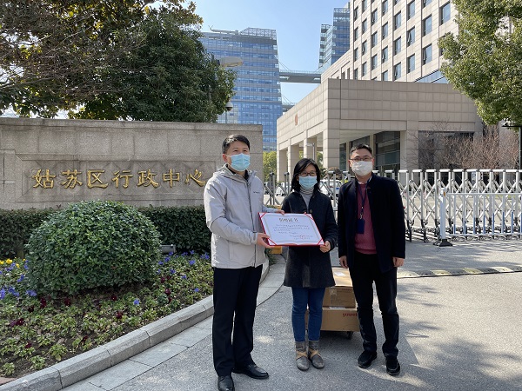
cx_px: 261
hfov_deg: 67.3
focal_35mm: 26
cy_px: 196
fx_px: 392
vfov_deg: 53.1
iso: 32
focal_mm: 4.2
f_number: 1.6
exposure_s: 1/1014
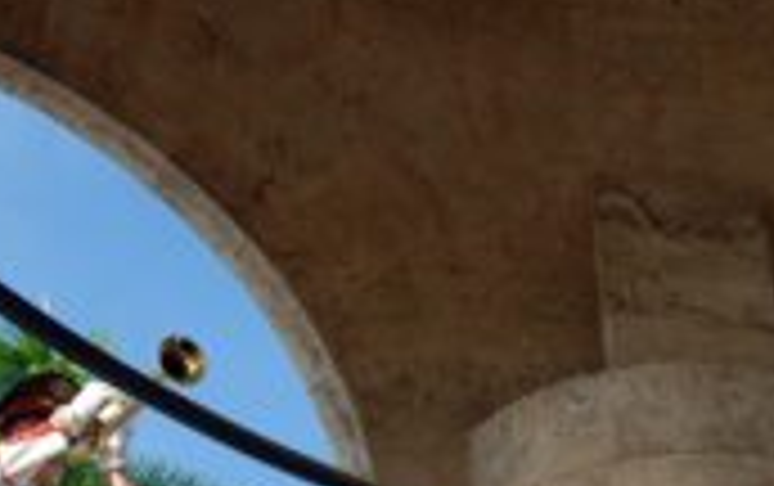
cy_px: 292
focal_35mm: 87
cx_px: 792
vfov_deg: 15.1
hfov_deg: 22.8
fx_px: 1838
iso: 160
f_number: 7.1
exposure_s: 1/180
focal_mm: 24
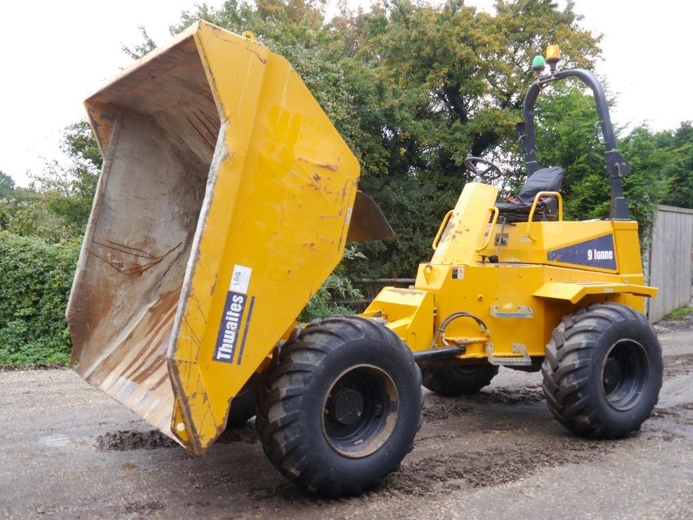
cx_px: 346
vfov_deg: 39.7
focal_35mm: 36
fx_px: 721
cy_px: 260
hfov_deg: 51.4
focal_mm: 18
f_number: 4.1
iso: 160
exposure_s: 1/100
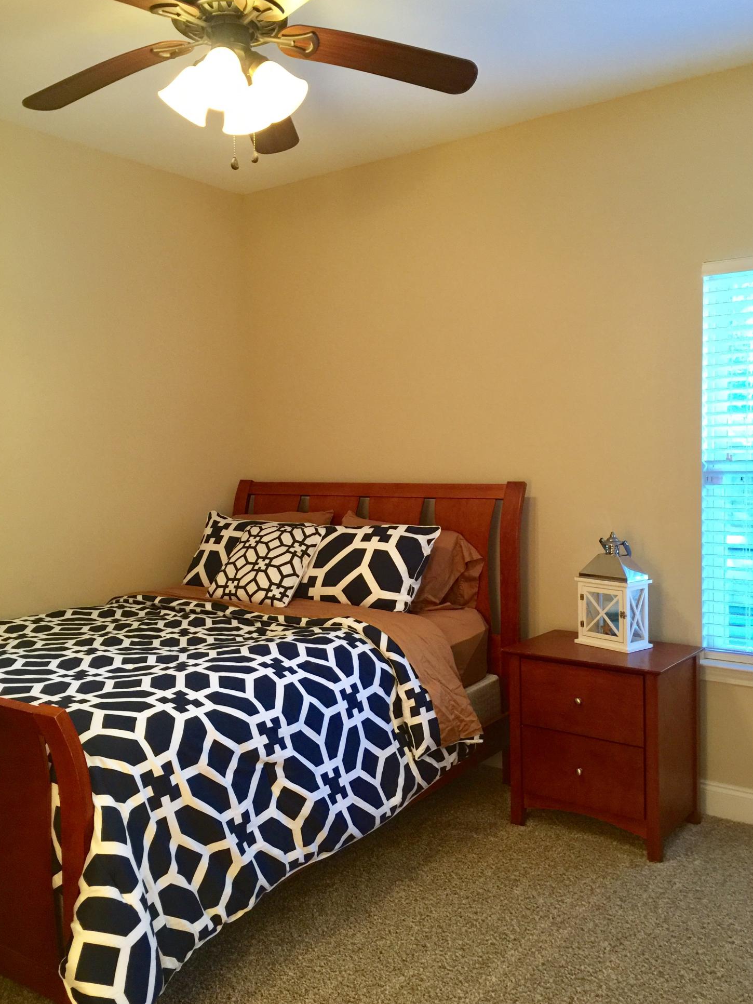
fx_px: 870
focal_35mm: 30
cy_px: 508
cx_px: 385
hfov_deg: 46.8
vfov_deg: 60.0
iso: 100
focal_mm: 4.15
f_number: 2.2
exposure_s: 1/15
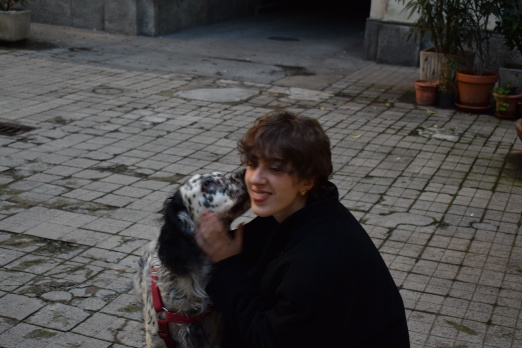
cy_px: 174
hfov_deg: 35.0
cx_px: 261
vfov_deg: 23.8
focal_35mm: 57
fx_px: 827
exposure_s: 1/30
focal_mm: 38
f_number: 5.6
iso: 100
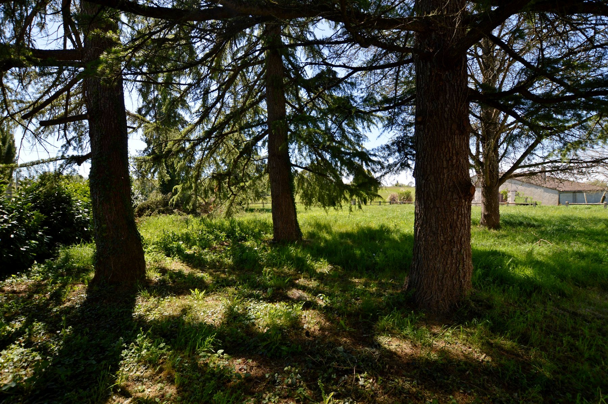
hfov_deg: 100.4
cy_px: 202
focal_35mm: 15
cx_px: 304
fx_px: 253
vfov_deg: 77.2
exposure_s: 1/160
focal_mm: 10
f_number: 6.3
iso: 100
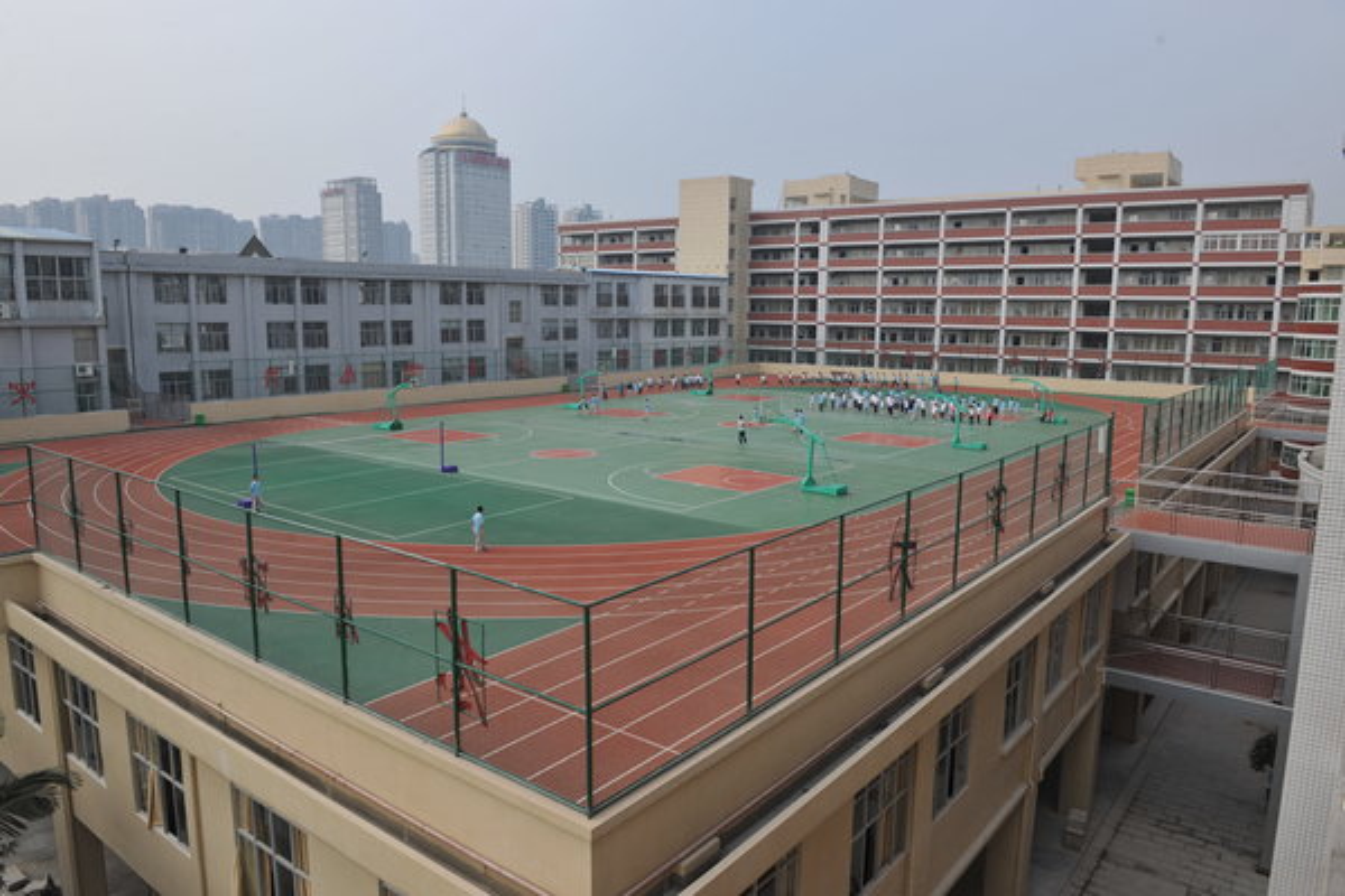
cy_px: 448
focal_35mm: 24
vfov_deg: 53.1
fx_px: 897
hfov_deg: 73.7
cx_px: 672
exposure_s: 1/200
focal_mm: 24
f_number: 9
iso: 100
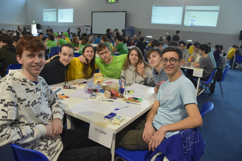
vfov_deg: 47.9
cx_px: 121
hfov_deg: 67.4
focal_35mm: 27
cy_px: 80
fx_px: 181
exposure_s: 1/100
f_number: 5
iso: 800
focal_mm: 18
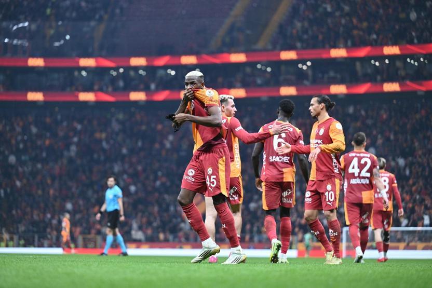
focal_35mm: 125
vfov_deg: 11.0
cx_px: 216
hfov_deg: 16.4
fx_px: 1500
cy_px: 144
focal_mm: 125
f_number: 2.8
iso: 2500
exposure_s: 1/1600
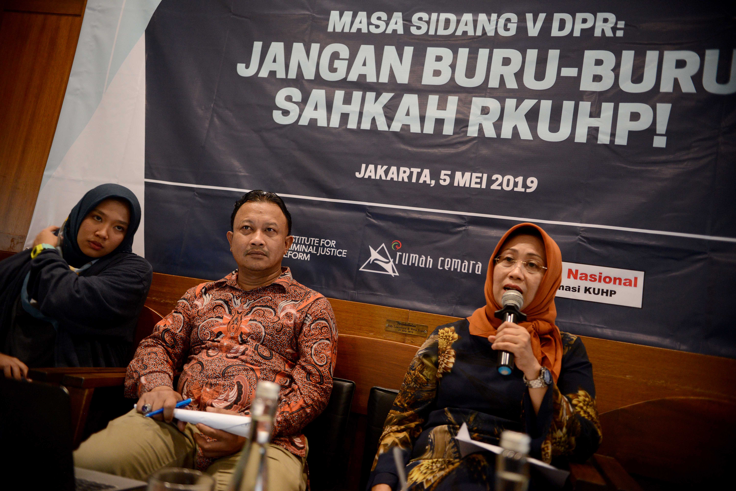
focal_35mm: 31
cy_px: 246
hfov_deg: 60.3
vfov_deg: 42.4
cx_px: 368
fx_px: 634
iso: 2500
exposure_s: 1/60
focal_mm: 31
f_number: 2.8
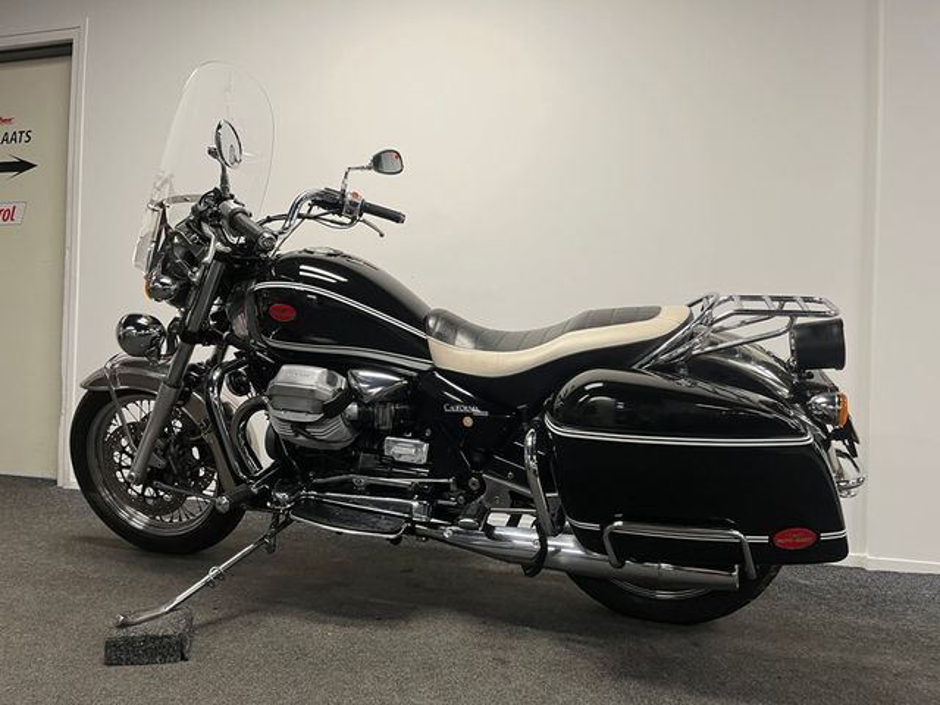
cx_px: 470
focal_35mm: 26
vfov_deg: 53.1
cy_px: 352
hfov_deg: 67.3
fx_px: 706
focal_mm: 5.1
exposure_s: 1/50
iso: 80
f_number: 1.6
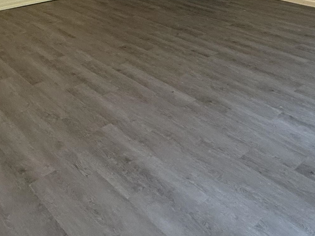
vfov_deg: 26.9
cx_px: 208
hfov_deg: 43.3
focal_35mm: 43
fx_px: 391
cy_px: -90
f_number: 2.2
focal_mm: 2.22
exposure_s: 1/60
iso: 400
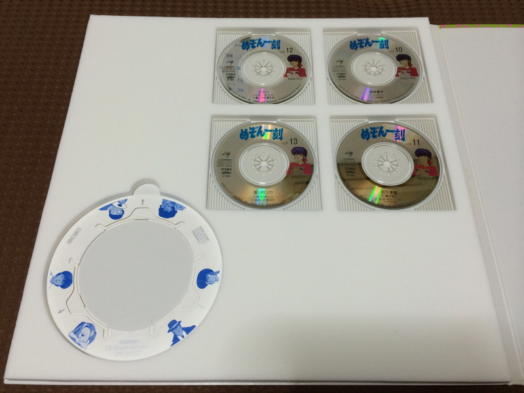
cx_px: 262
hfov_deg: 60.0
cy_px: 196
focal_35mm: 30
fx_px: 454
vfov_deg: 46.8
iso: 125
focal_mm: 4.12
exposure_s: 1/30
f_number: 2.2
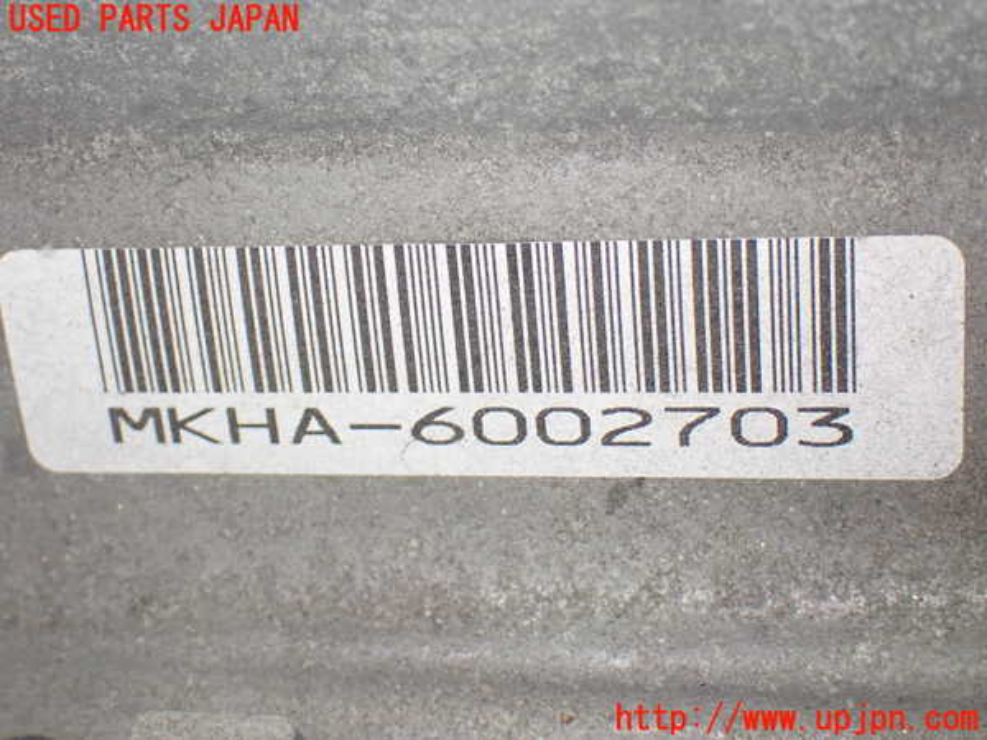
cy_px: 370
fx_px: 1910
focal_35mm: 67
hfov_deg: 29.0
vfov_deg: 21.9
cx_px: 494
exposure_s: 1/60
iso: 800
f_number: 3.8
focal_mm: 11.88
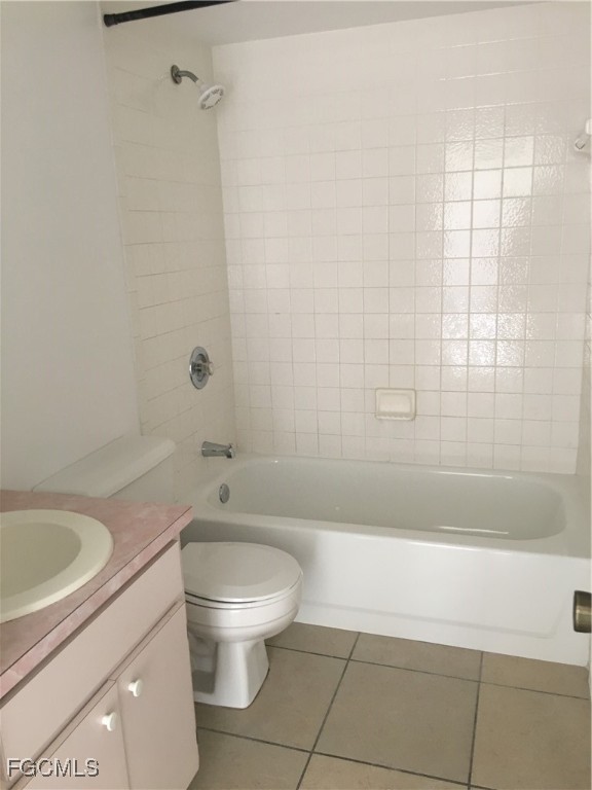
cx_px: 296
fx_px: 661
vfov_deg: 61.7
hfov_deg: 48.2
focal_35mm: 29
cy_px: 395
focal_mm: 4.15
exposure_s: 1/30
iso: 80
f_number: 2.2
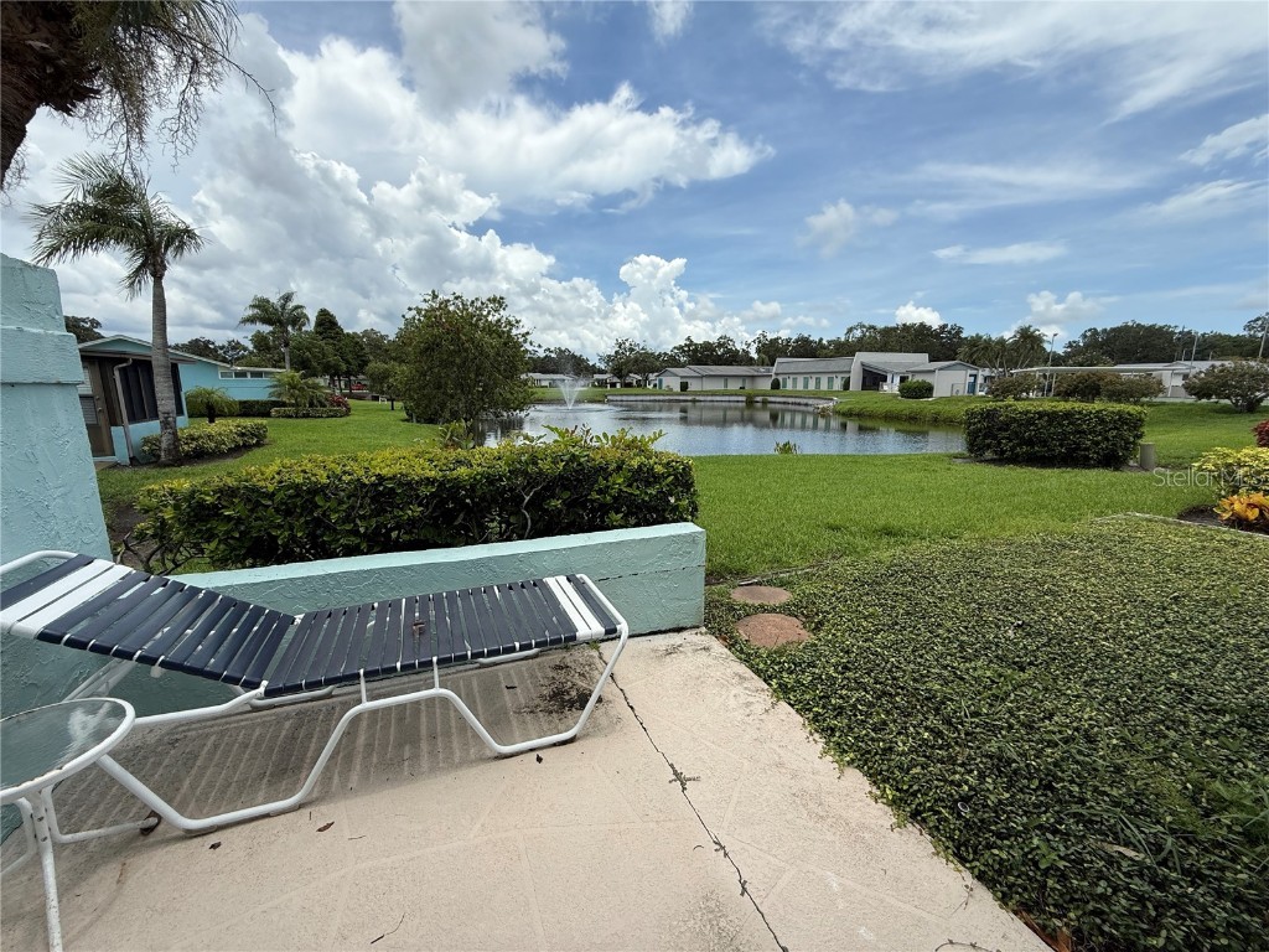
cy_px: 476
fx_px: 513
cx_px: 634
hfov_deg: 102.1
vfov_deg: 85.7
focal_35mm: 14
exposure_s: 1/1961
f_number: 2.2
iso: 50
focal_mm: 2.22
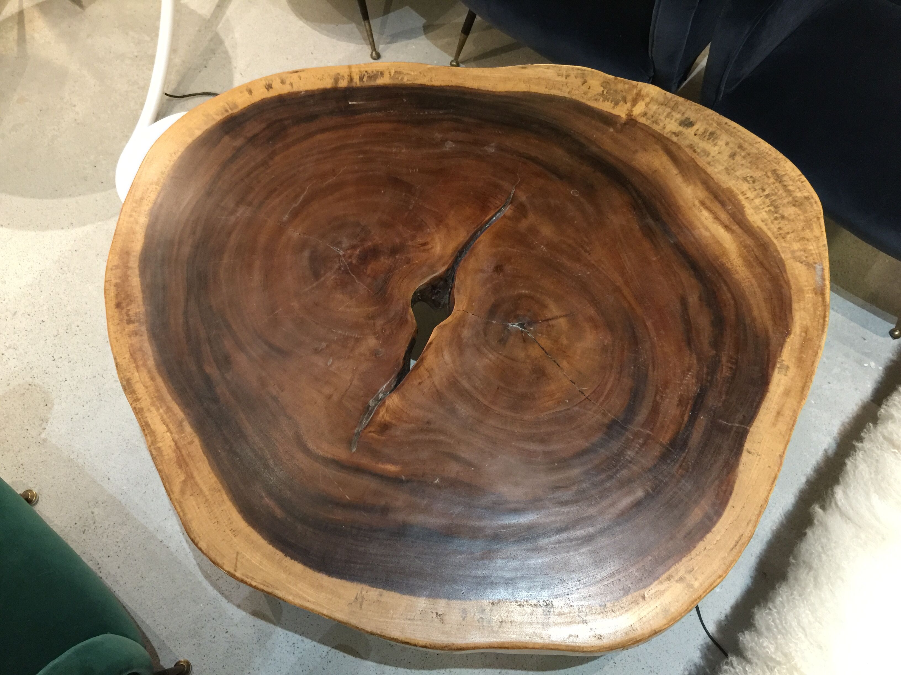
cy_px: 338
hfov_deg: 61.7
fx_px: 755
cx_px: 450
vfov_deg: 48.2
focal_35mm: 29
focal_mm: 4.15
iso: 125
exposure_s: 1/17
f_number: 2.2
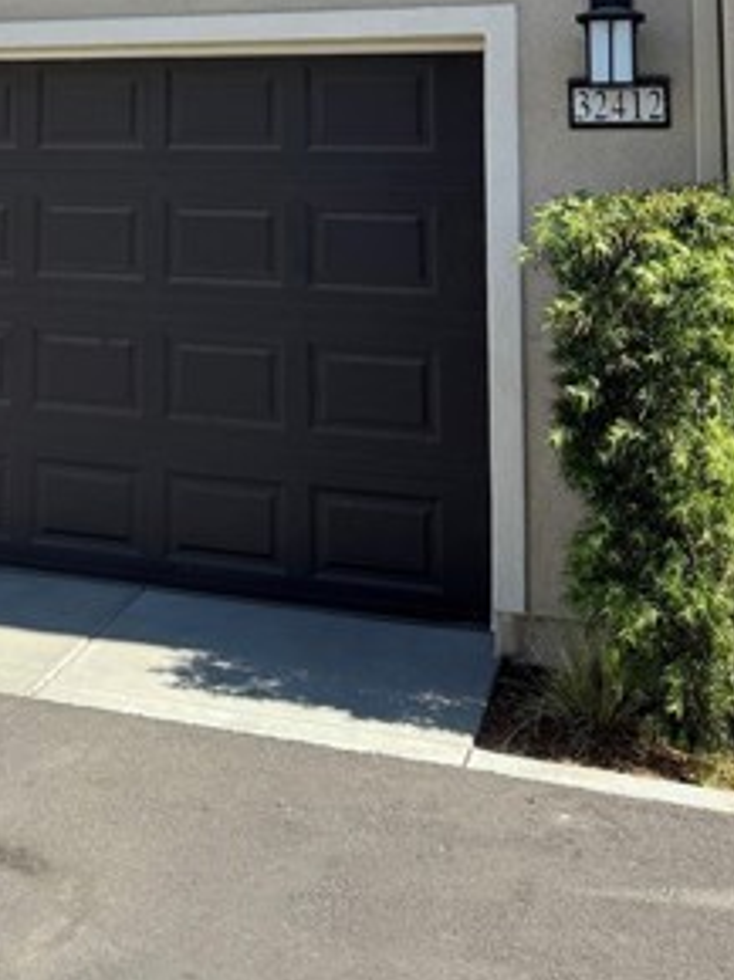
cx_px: -17
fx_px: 1501
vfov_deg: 33.3
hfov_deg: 25.9
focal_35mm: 53
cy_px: 14
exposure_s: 1/1767
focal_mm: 6.76
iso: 80
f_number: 1.78
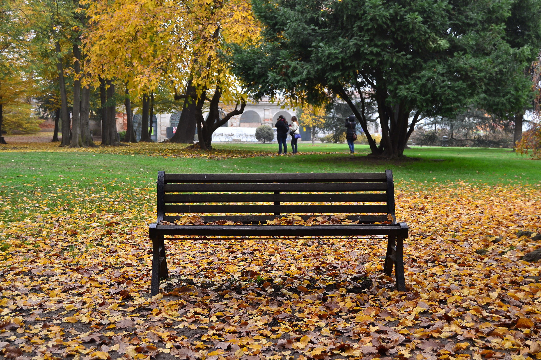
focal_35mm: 46
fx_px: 699
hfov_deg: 42.3
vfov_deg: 28.9
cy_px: 180
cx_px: 270
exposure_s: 1/30
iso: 100
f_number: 5.6
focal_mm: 31
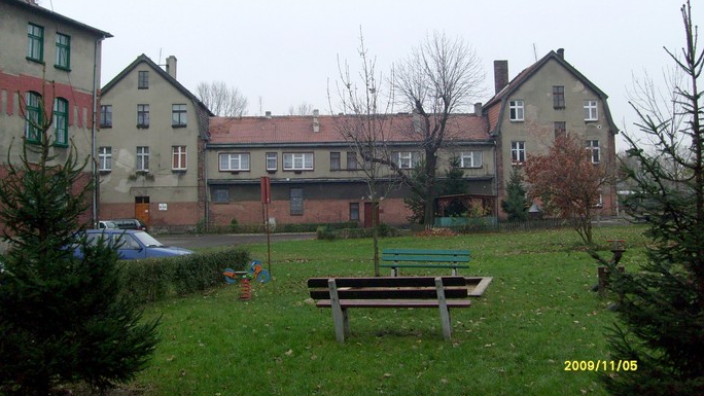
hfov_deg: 51.6
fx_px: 728
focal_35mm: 39
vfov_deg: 30.3
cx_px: 348
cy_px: 152
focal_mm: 5.8
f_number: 7.1
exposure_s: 1/90
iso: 80
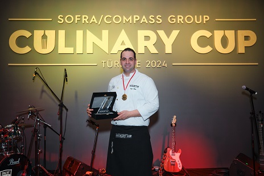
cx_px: 132
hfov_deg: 54.4
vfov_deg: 37.9
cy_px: 88
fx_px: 257
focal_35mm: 35
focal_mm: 23.4
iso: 640
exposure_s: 1/160
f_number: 2.8
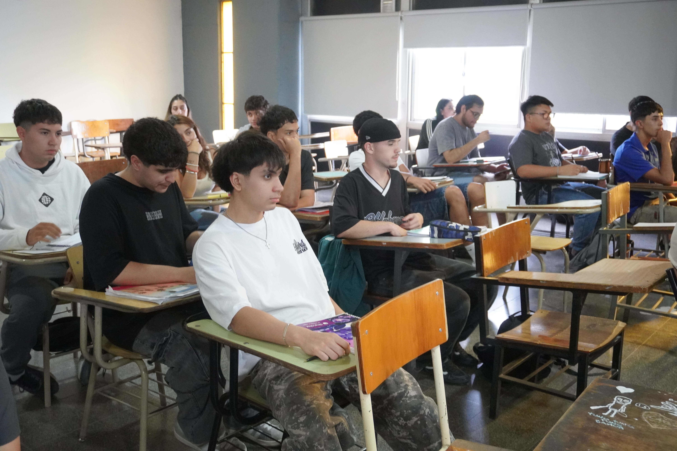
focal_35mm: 38
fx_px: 705
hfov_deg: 51.3
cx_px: 338
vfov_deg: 35.5
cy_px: 226
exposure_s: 1/60
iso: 6400
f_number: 4.5
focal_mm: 25
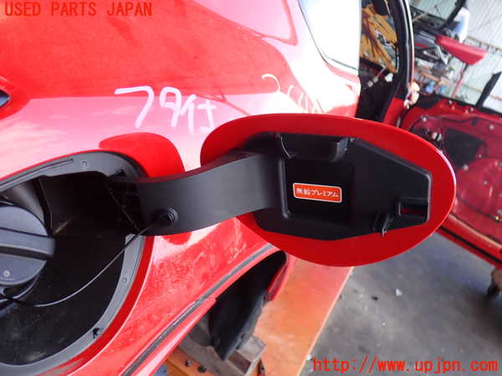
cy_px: 188
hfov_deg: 60.0
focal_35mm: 30
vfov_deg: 46.8
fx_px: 435
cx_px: 251
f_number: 2.3
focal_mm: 5.4
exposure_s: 1/125
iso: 125
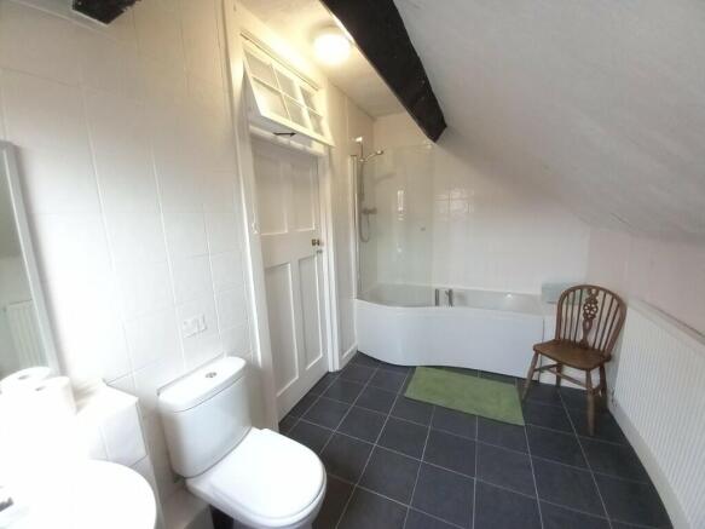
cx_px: 352
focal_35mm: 13
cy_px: 264
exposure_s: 1/33.3
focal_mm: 1.13
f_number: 2.2
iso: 250
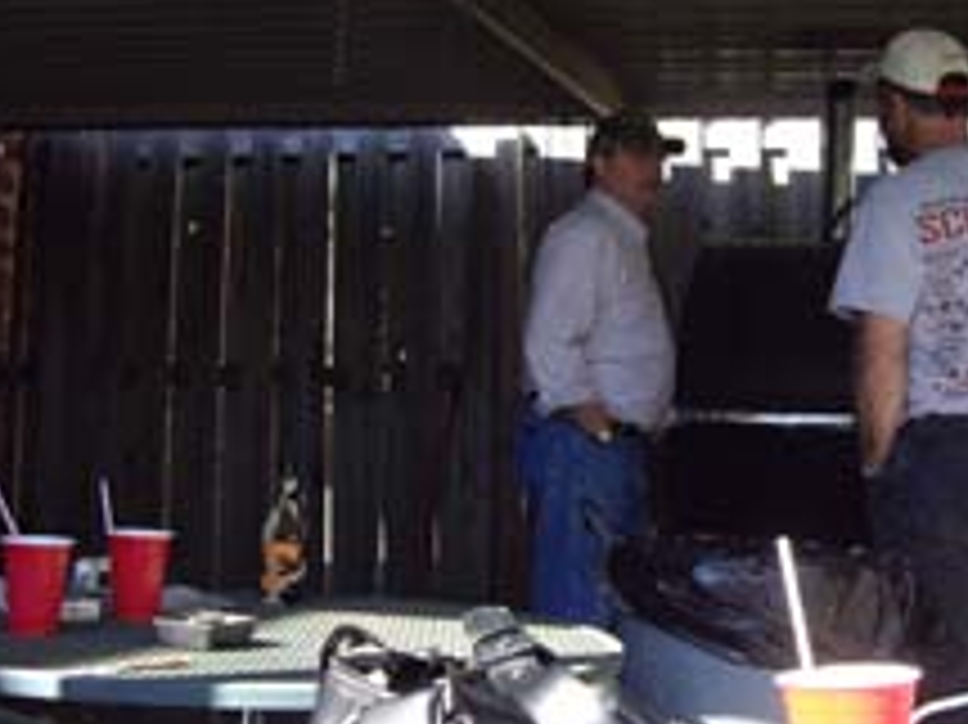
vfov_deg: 23.6
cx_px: 761
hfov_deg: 30.5
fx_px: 1733
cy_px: 335
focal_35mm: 62
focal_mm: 7.9
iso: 400
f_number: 5.6
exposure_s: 1/160
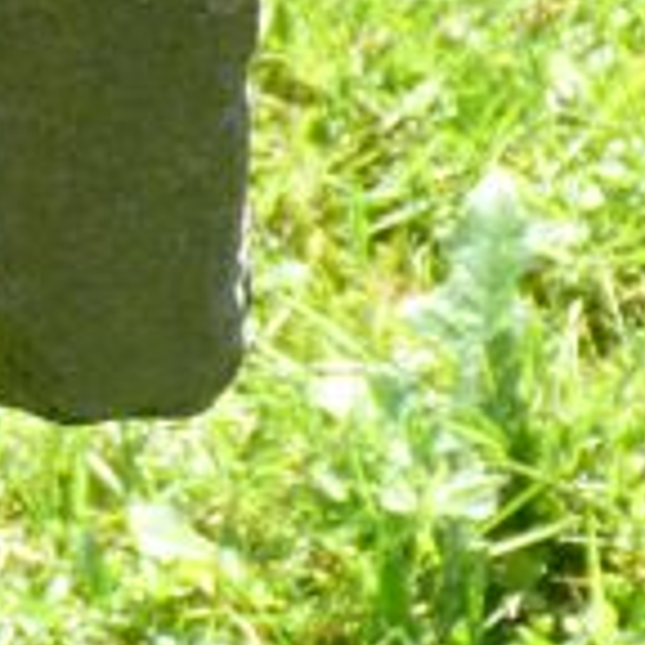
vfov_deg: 2.4
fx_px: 15157
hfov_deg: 2.4
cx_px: -1062
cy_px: -732
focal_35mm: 719
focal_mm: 23.5
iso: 80
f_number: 3.6
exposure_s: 1/100
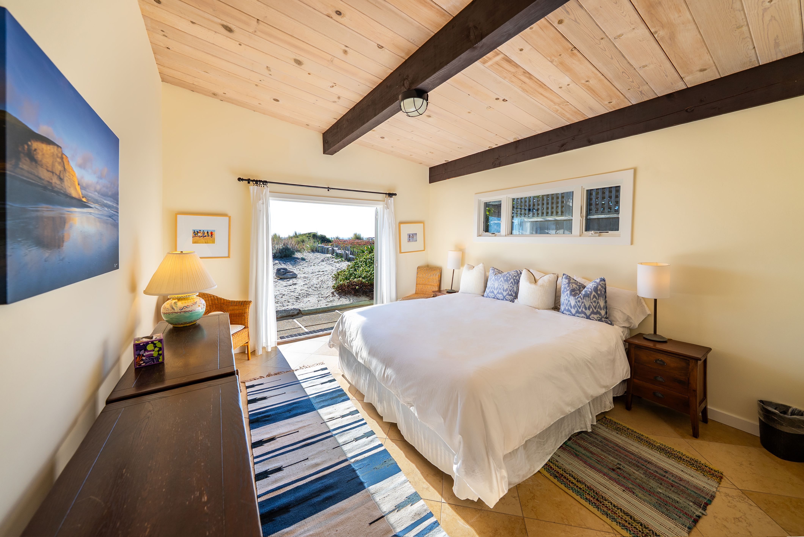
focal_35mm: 12
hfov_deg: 112.6
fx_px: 268
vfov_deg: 90.1
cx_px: 402
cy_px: 268
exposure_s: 1/200
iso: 80
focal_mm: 12
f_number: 5
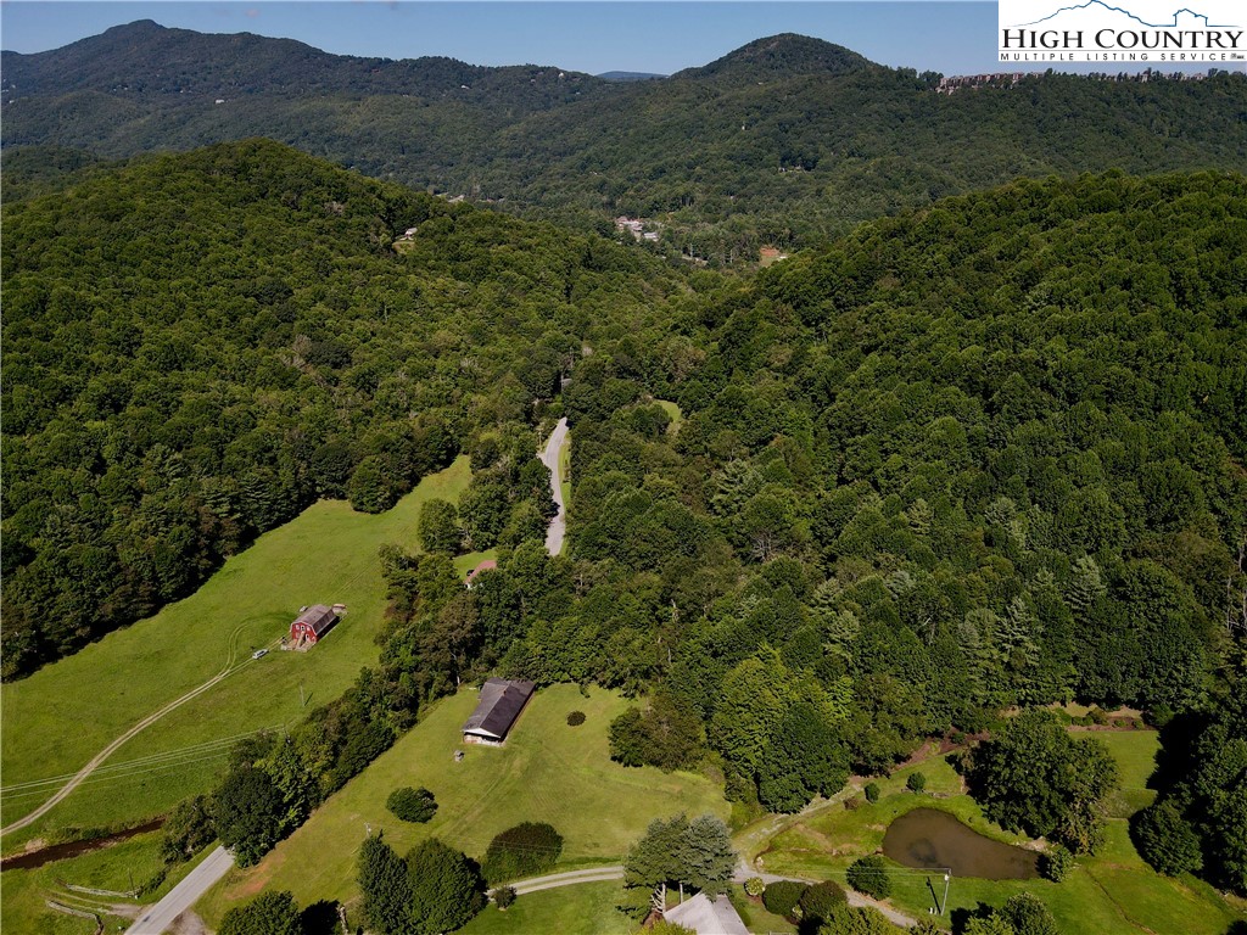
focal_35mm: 24
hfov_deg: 71.6
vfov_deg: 56.8
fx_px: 865
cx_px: 624
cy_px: 468
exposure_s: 1/1250
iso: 100
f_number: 2.8
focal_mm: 4.5
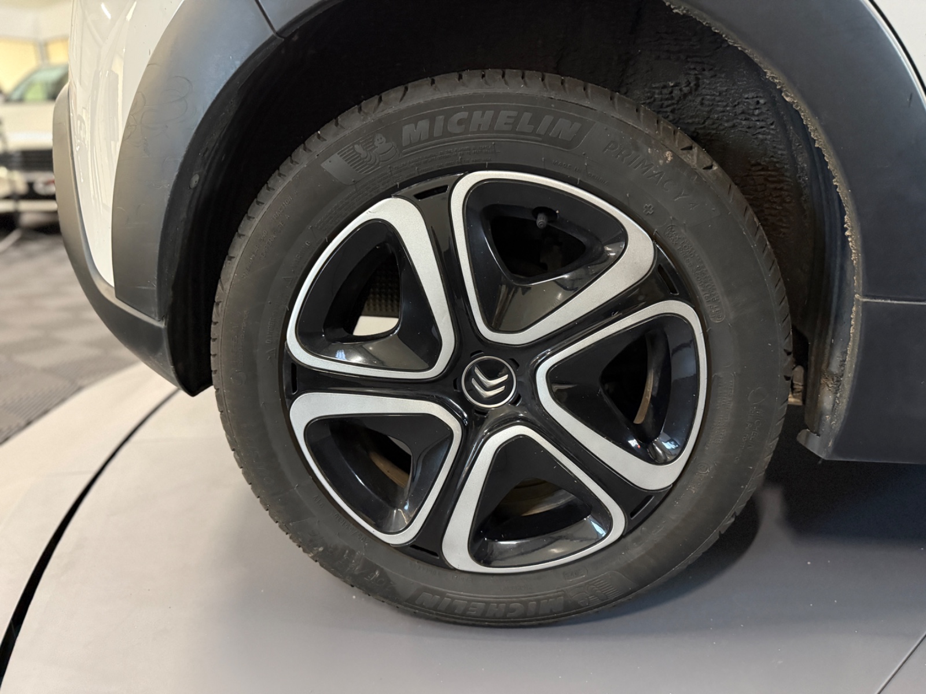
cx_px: 463
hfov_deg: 71.6
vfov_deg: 56.8
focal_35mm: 24
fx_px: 642
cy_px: 347
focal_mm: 6.76
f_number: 1.78
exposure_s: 1/33
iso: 1000
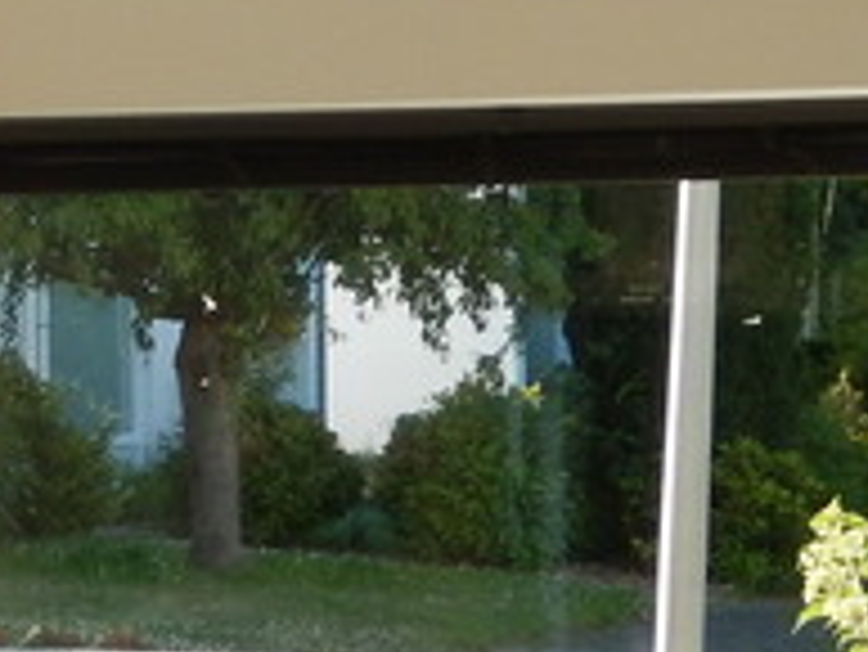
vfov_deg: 8.7
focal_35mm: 170
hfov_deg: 11.4
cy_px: 297
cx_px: -207
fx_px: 4265
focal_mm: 5.7
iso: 125
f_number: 3.8
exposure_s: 1/200
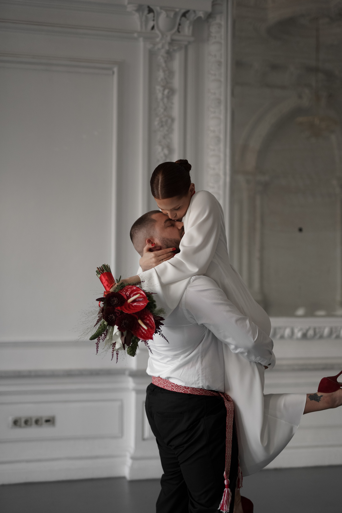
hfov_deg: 27.0
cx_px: 171
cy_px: 256
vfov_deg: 39.6
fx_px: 712
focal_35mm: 50
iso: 640
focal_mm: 50
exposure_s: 1/640
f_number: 1.4
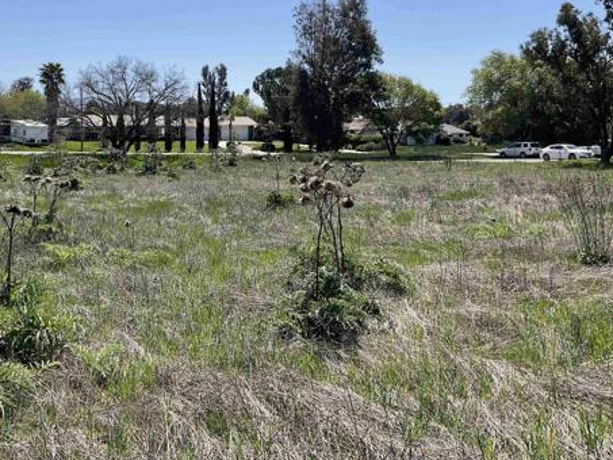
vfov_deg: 34.7
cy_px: 145
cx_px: 237
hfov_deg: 45.4
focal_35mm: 41
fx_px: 726
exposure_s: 1/2320
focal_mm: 3
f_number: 1.8
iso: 20
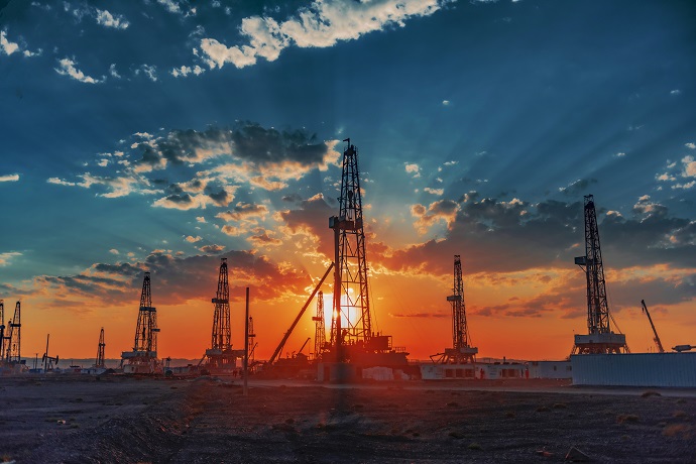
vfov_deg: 37.9
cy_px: 232
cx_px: 348
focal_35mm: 35
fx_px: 677
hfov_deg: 54.4
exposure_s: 1/8000
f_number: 2.8
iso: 200
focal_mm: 35
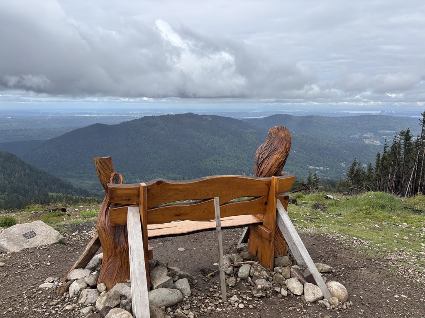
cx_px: 212
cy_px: 159
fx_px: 319
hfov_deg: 67.3
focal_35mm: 26
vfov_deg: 53.1
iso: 50
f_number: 1.6
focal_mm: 5.96
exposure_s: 1/2571
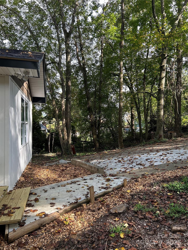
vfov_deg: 67.3
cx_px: 94
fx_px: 188
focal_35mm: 26
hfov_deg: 53.1
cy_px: 125
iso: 50
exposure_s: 1/359
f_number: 1.5
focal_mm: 5.7
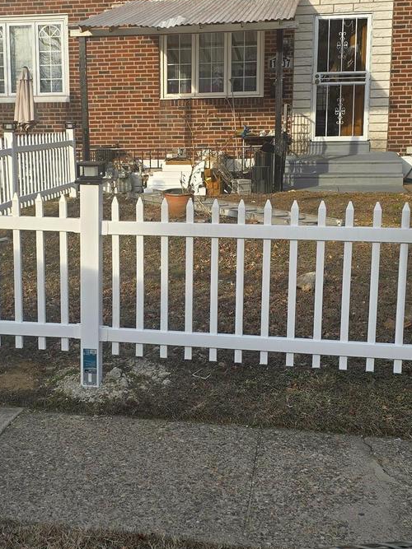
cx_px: 138
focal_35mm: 53
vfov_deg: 36.2
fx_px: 841
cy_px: 270
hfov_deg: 27.4
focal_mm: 6.3
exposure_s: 1/419
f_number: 1.7
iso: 12
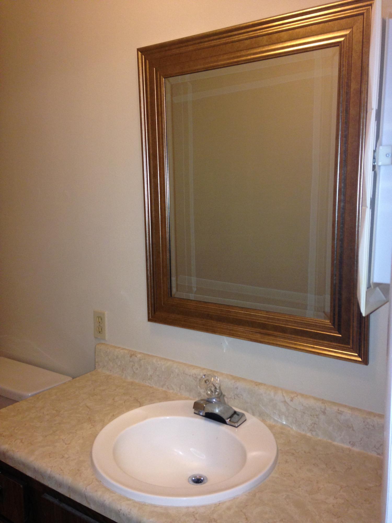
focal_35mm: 33
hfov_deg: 42.9
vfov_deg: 55.4
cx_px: 196
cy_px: 262
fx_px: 498
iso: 125
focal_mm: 4.12
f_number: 2.4
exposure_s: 1/20
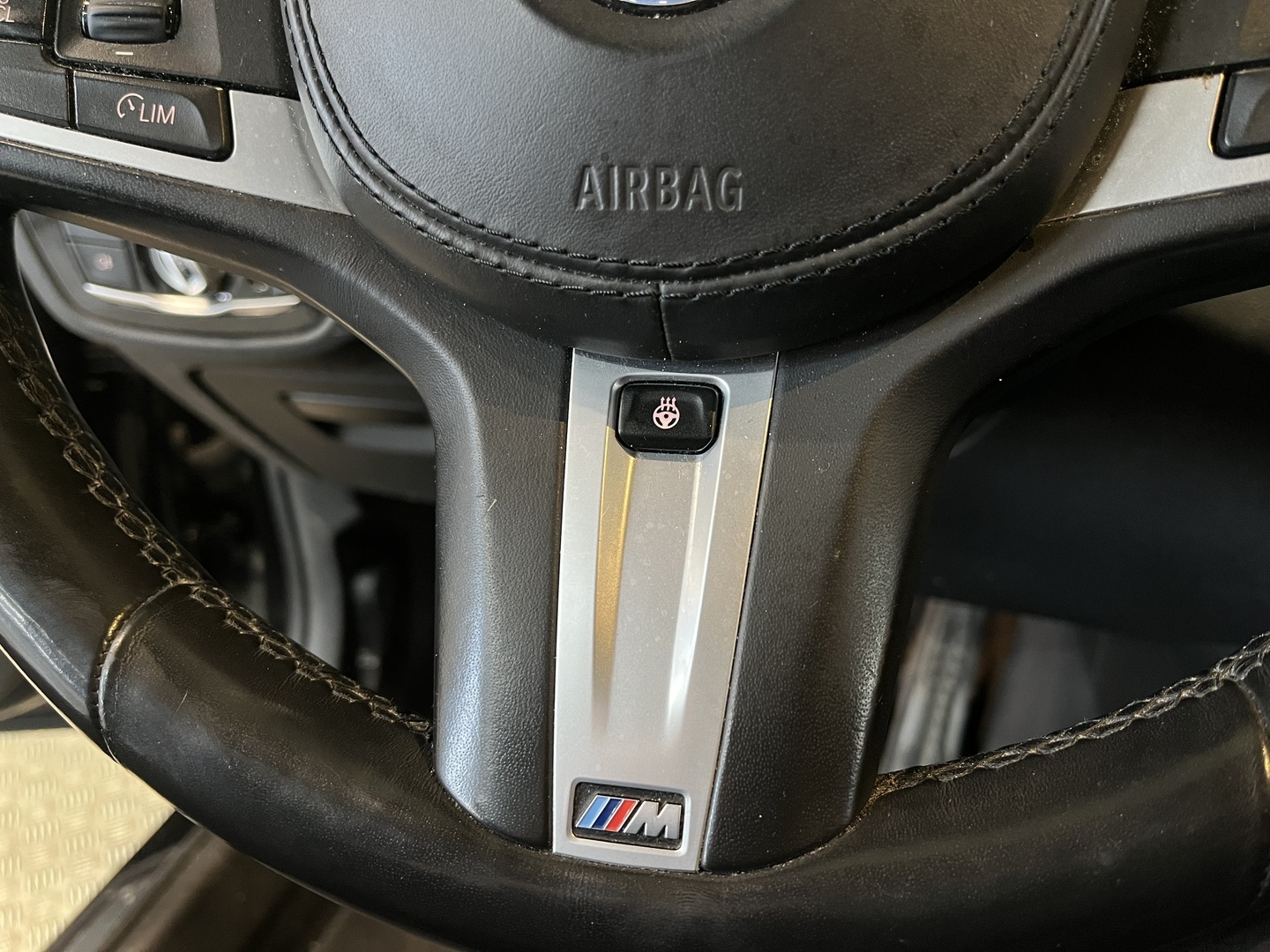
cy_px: 476
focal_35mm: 26
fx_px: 954
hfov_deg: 67.3
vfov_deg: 53.1
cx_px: 635
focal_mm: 5.1
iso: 250
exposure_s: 1/50
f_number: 1.6
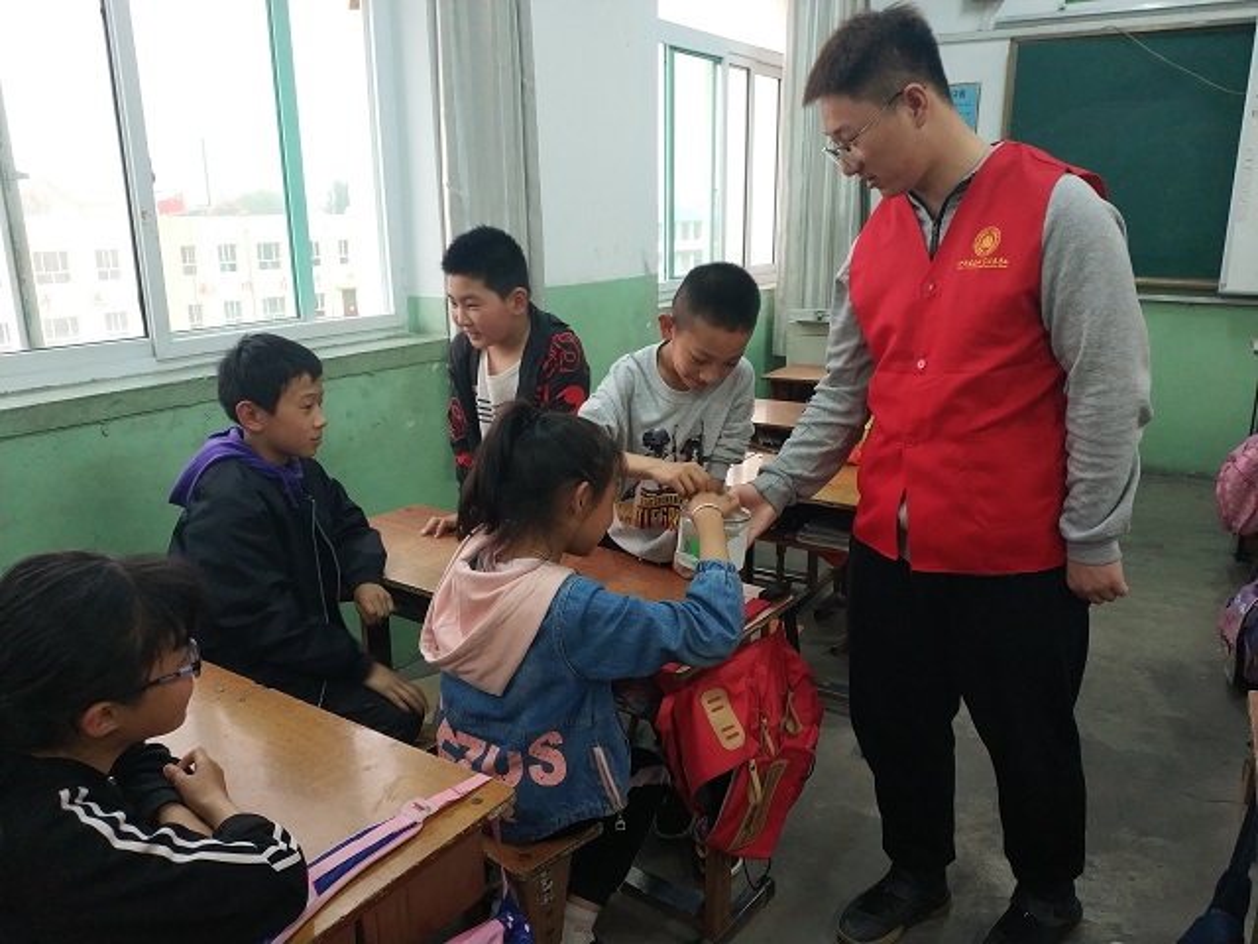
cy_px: 472
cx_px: 629
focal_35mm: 32
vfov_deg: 44.2
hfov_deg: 56.8
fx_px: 1163
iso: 423
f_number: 2
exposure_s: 1/20
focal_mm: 4.5
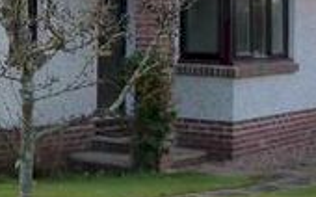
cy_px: -34
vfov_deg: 11.8
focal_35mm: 109
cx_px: -11
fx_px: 938
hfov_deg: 18.5
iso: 160
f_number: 4
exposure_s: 1/125
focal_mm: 4.5
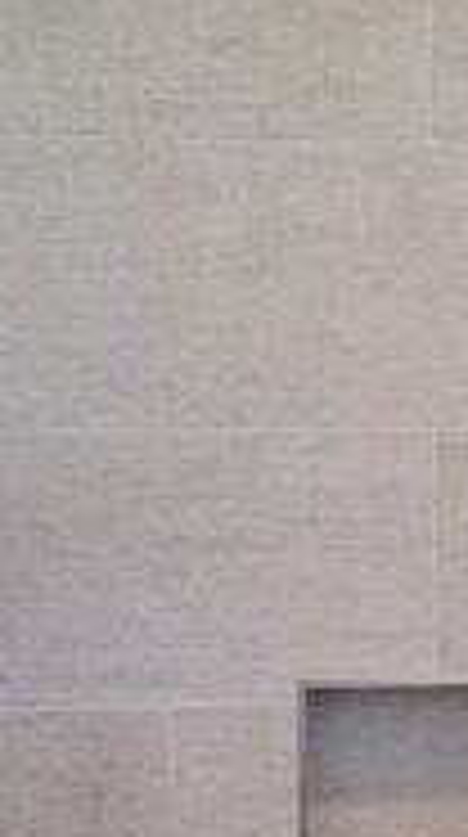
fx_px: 1995
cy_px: 752
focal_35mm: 90
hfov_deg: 13.1
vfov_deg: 23.1
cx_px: 533
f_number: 1.8
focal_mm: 6.7
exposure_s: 1/120
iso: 200
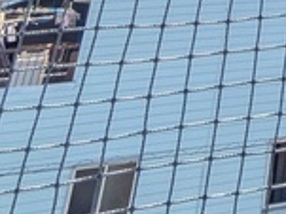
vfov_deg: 11.7
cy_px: -373
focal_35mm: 89
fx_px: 735
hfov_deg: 16.3
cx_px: 589
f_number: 2.2
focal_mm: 1.83
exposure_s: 1/499
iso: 41
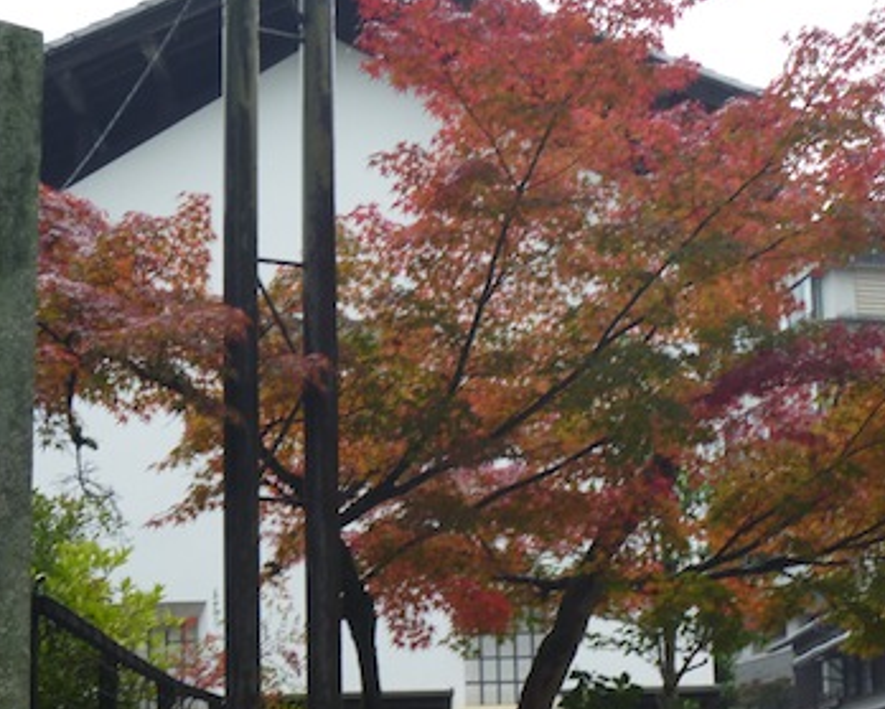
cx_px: 511
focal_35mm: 74
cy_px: 498
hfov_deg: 25.7
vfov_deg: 20.6
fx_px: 1940
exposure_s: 1/40
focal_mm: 7.8
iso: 100
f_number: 3.7
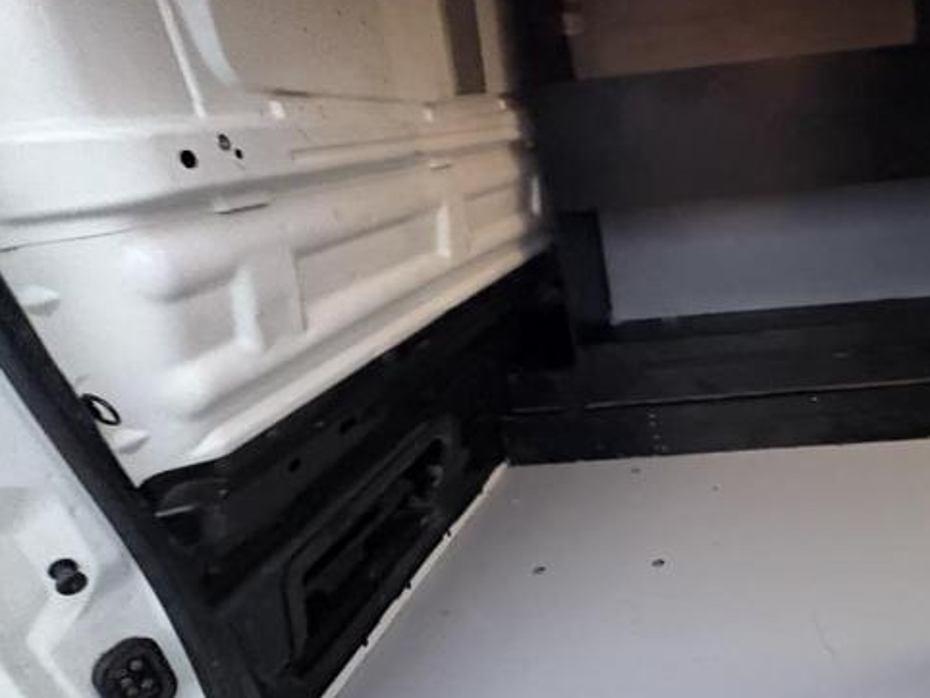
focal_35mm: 26
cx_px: 754
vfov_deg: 53.0
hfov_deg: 61.3
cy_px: 376
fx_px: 699
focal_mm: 2.22
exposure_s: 1/56
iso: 1000
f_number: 2.2
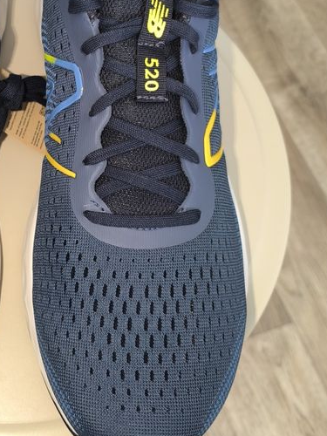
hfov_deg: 29.7
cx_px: 11
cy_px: 151
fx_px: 579
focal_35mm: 46
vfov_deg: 40.8
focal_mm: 6.14
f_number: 1.65
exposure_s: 1/33.3
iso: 1000
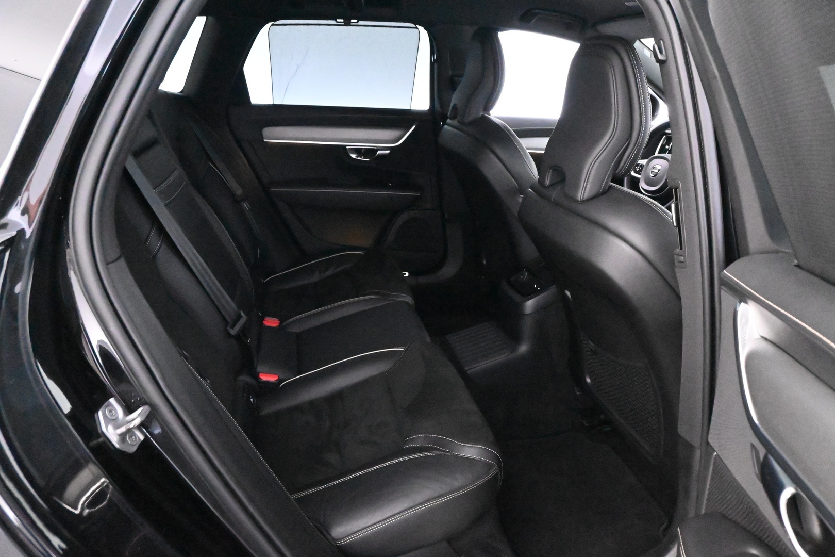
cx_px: 418
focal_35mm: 27
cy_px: 278
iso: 22800
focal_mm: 18
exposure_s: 1/30
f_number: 6.3
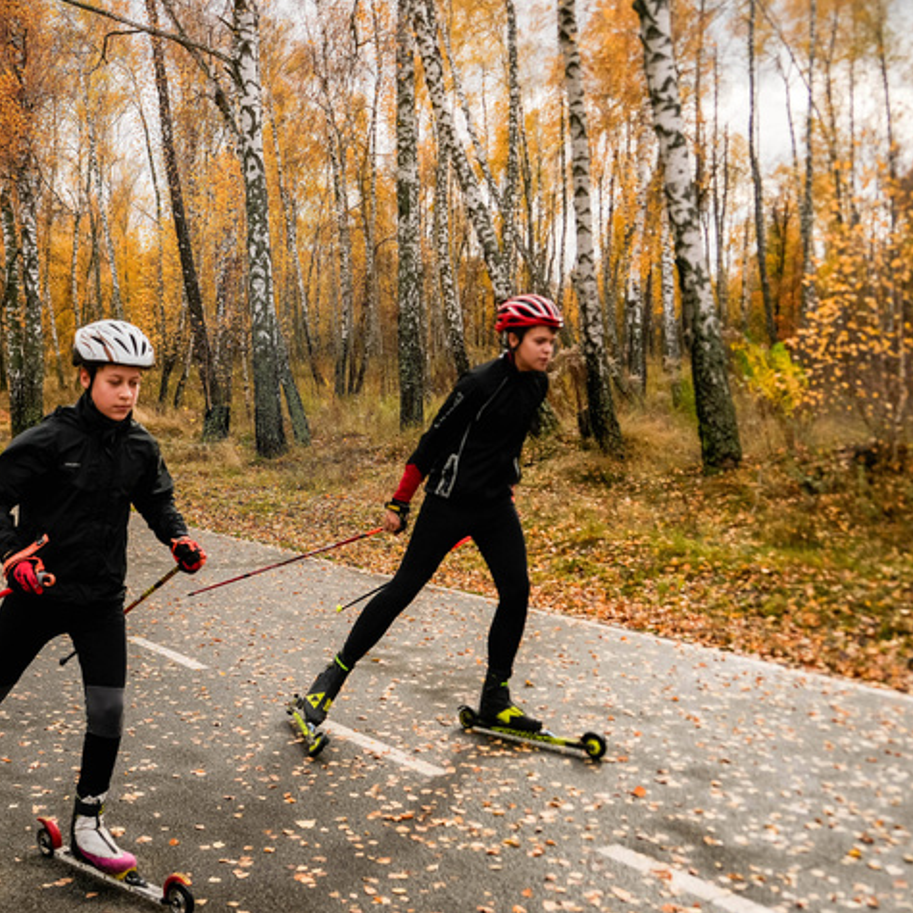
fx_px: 1313
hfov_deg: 37.8
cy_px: 349
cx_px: 277
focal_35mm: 44
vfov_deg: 38.1
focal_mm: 24
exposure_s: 1/2000
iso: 160
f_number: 2.8
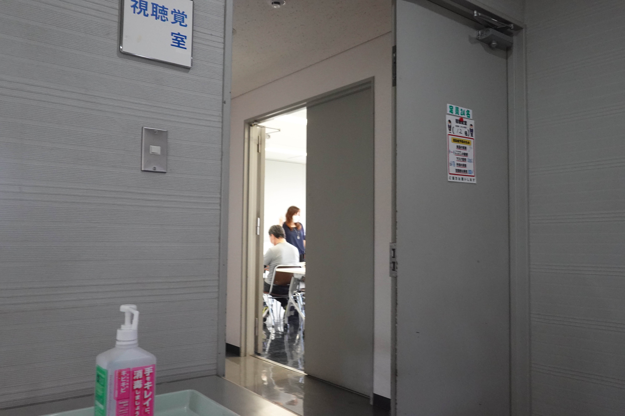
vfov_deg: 43.6
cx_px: 312
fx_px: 521
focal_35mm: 30
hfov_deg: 61.9
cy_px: 208
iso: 1250
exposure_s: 1/40
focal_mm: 11.06
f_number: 3.2
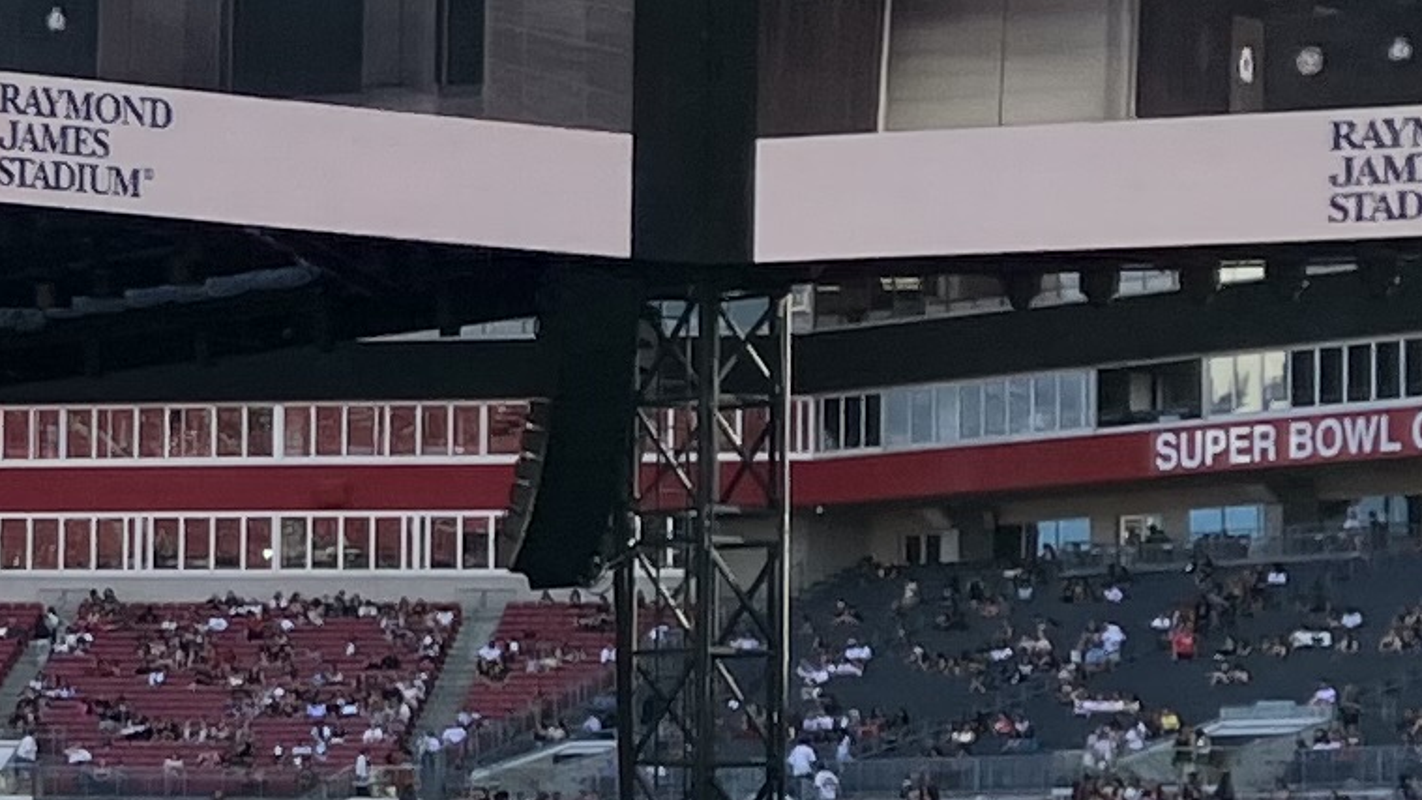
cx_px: -515
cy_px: 746
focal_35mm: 162
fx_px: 6109
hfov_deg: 12.8
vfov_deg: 7.5
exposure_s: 1/796
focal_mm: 3.99
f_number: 1.8
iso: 32
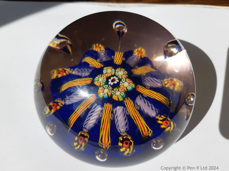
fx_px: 172
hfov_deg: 67.3
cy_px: 86
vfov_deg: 53.1
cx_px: 114
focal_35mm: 26
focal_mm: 3.93
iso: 40
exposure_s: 1/2577
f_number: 1.7
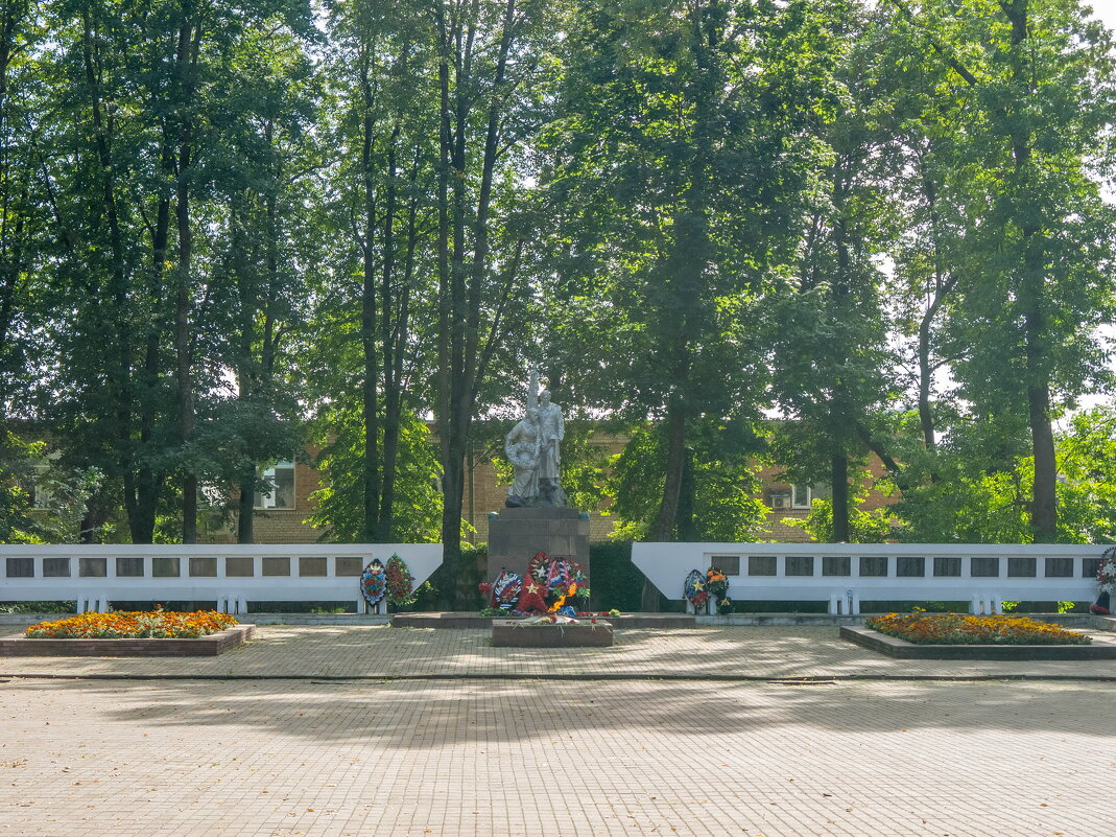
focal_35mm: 62
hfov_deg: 31.2
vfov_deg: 23.6
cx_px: 558
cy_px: 418
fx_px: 1998
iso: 200
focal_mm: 31
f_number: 7.1
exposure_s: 1/320
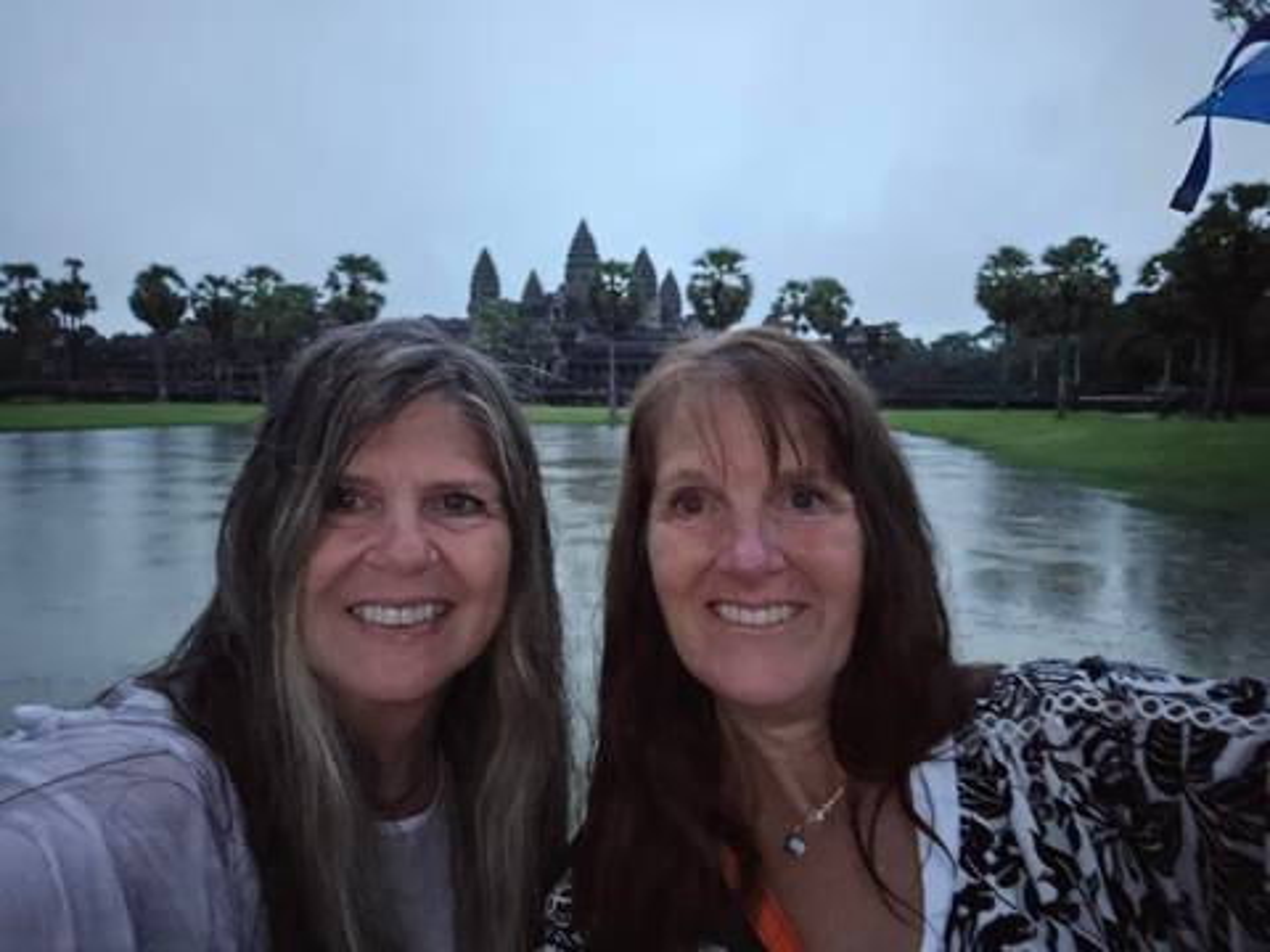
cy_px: 476
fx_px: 917
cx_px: 635
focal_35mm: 25
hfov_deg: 69.4
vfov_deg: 54.9
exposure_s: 1/12
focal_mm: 3.3
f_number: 2.2
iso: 2500
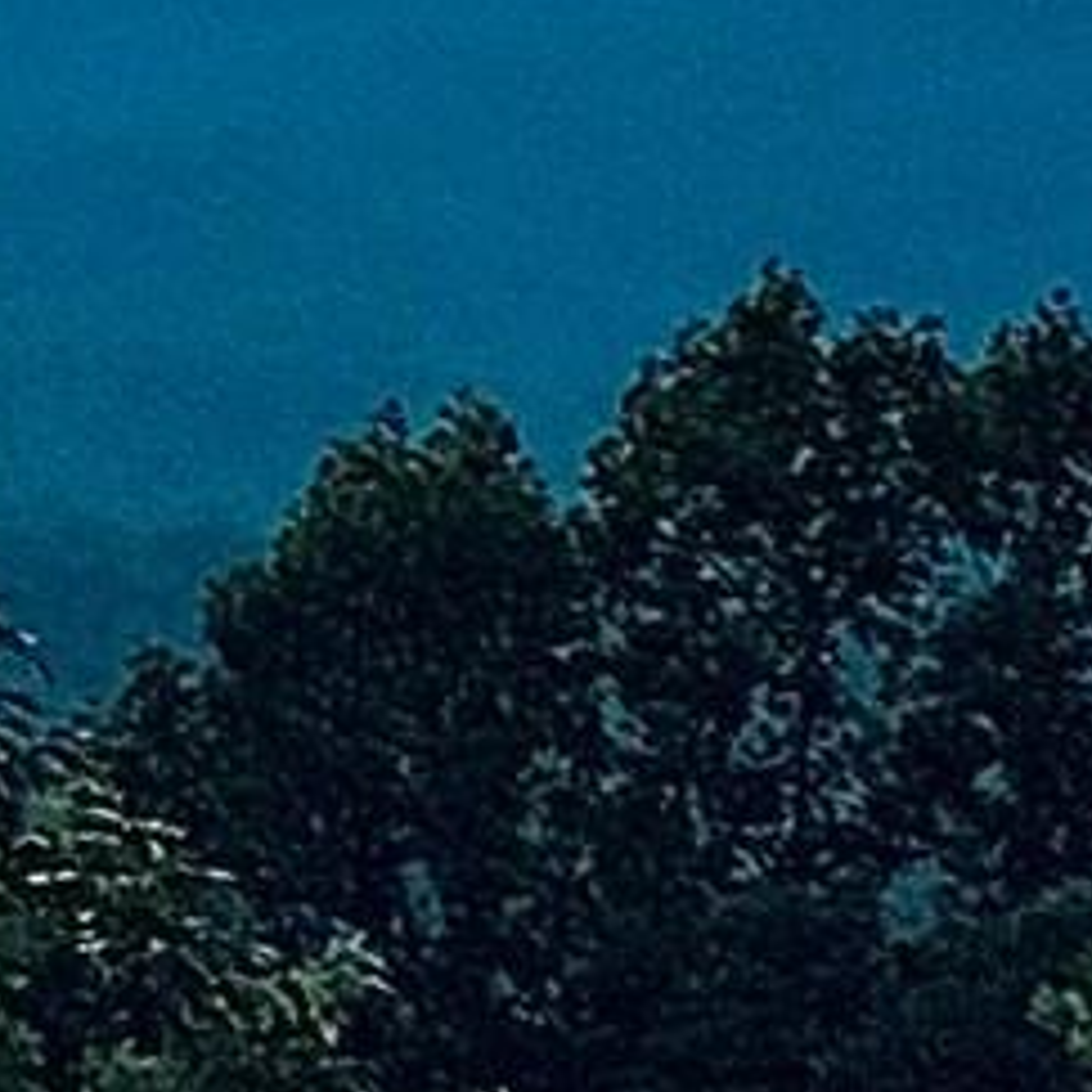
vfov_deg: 4.9
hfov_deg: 4.7
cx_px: -2215
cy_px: -377
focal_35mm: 358
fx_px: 12777
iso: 64
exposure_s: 1/280
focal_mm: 6.76
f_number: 1.78
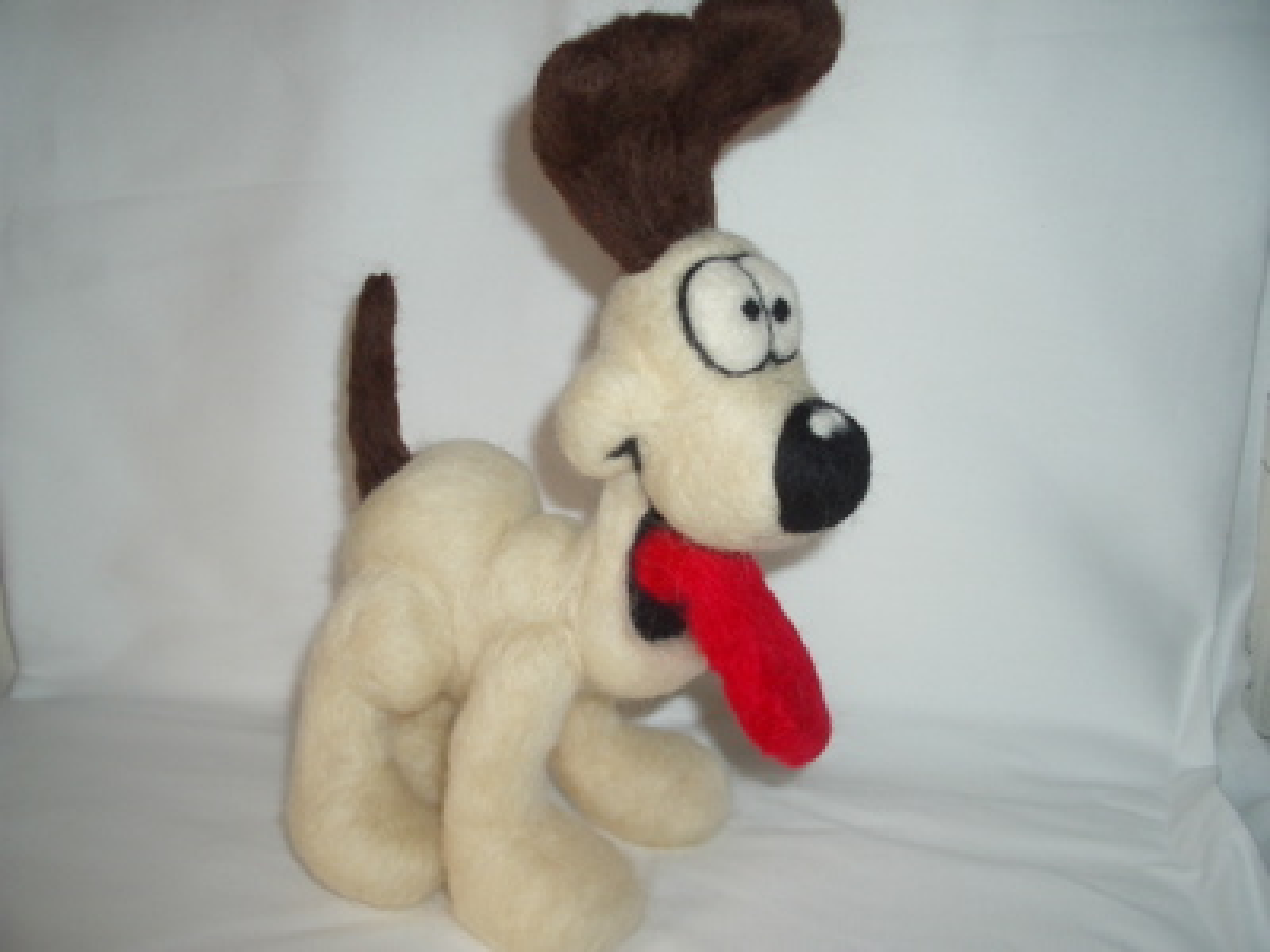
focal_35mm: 35
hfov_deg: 52.6
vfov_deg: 40.7
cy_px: 476
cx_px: 635
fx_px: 1284
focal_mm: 5.8
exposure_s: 1/50
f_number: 4.3
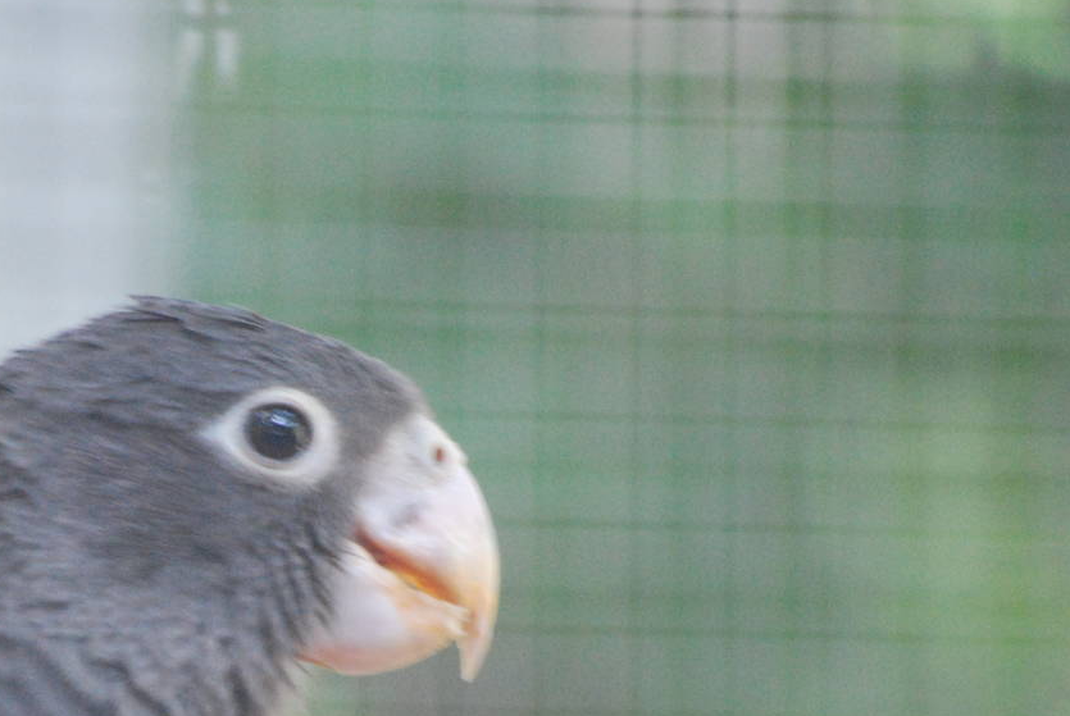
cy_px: 627
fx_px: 25652
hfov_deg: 2.4
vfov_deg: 1.6
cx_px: 47
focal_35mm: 862
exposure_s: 1/50
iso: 1600
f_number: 5.6
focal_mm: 300
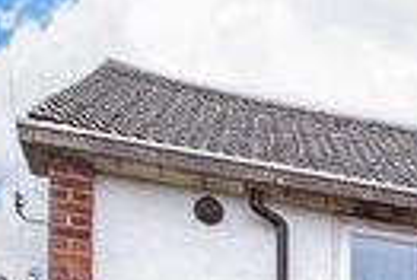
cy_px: 533
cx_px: 662
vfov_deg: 14.6
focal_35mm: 80
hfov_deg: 20.7
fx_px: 929
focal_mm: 10
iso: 160
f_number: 8
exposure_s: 1/3
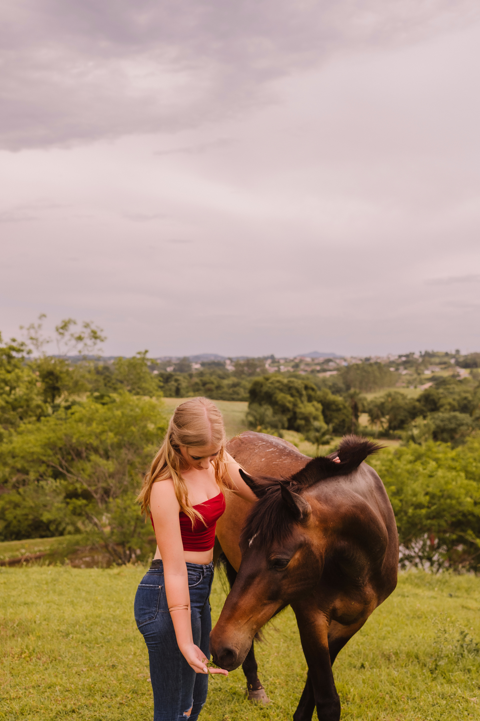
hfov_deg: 37.8
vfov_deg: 54.5
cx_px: 240
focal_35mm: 35
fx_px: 701
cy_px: 360
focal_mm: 35
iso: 250
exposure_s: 1/320
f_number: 3.5
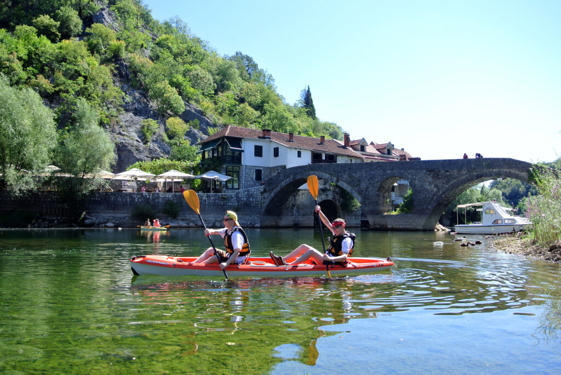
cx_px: 280
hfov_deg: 55.7
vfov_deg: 39.0
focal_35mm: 34
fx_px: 530
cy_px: 188
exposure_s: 1/400
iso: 100
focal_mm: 12.7
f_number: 4
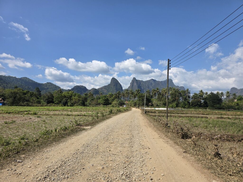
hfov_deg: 73.9
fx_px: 161
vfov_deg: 58.9
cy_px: 91
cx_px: 122
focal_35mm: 23
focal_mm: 6.3
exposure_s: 1/7626
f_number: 1.7
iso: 80
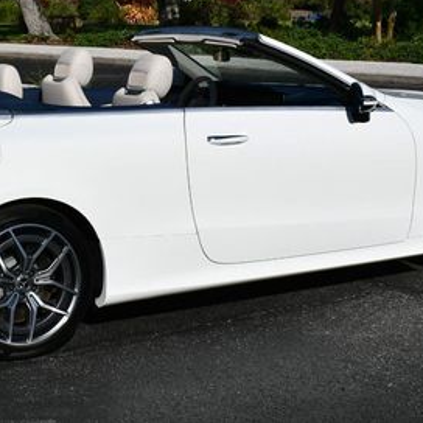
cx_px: 123
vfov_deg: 19.5
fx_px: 1217
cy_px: 92
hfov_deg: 19.6
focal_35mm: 88
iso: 100
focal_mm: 22
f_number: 10
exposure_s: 1/400
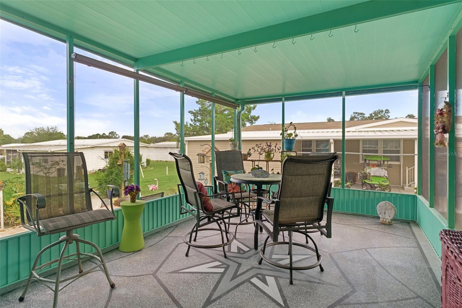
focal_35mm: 18
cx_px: 231
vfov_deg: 67.4
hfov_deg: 90.0
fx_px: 231
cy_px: 154
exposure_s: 1/13
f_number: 8
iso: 640
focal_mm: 12
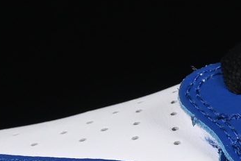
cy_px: -49
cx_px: 490
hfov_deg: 3.4
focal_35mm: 601
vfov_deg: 2.3
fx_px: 4027
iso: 160
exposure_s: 1/80
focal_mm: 50
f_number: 8
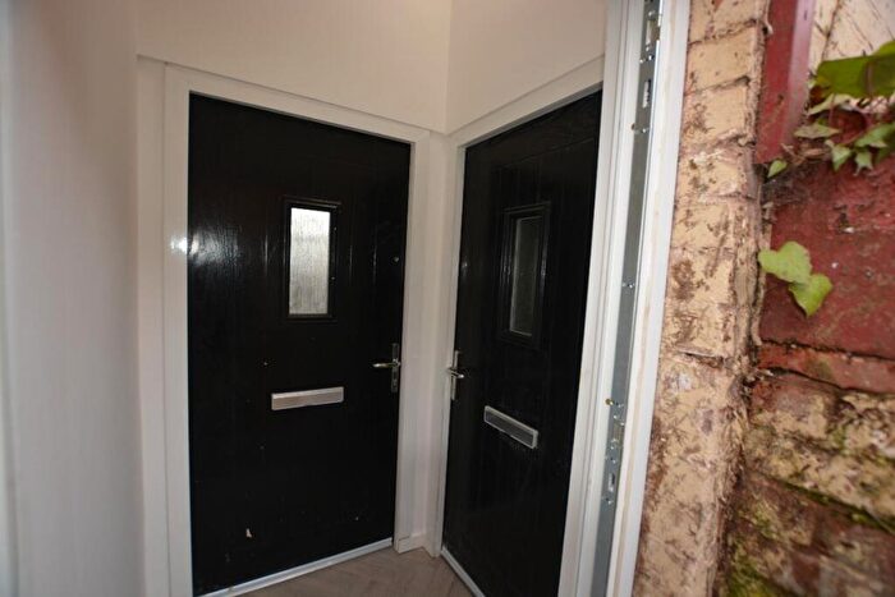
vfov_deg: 77.4
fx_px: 373
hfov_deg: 100.4
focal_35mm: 15
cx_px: 448
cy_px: 298
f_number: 3.5
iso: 250
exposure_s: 1/125
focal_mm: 10
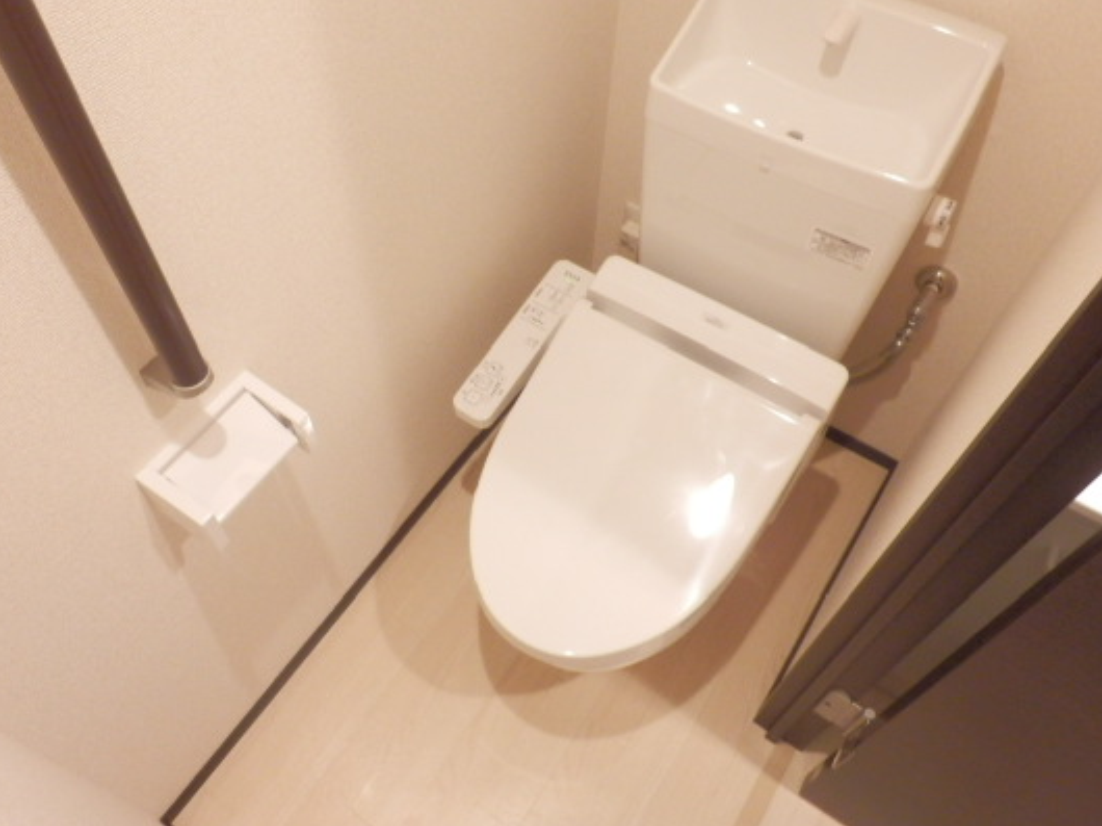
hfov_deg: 61.4
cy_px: 347
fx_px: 923
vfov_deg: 48.0
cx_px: 476
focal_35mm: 29
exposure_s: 1/30
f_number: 3
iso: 500
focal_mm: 4.2
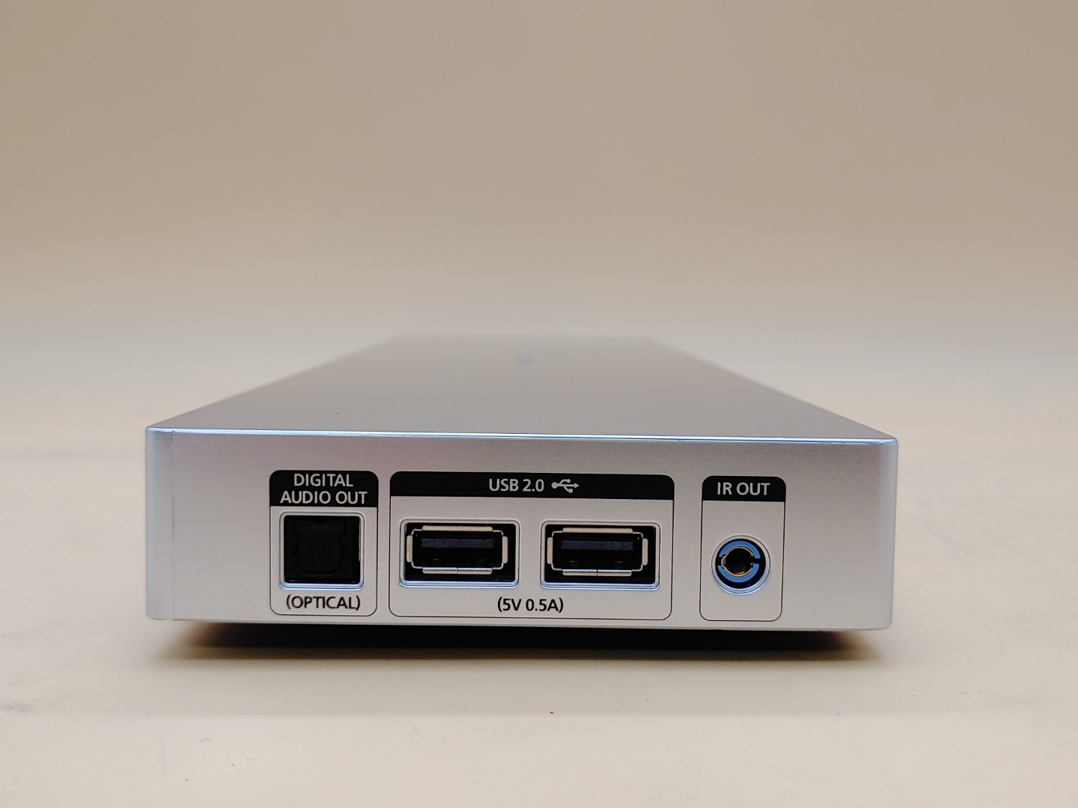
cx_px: 539
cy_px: 404
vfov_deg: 39.7
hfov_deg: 51.4
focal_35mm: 36
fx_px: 1121
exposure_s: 1/124
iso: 50
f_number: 1.8
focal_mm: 4.36
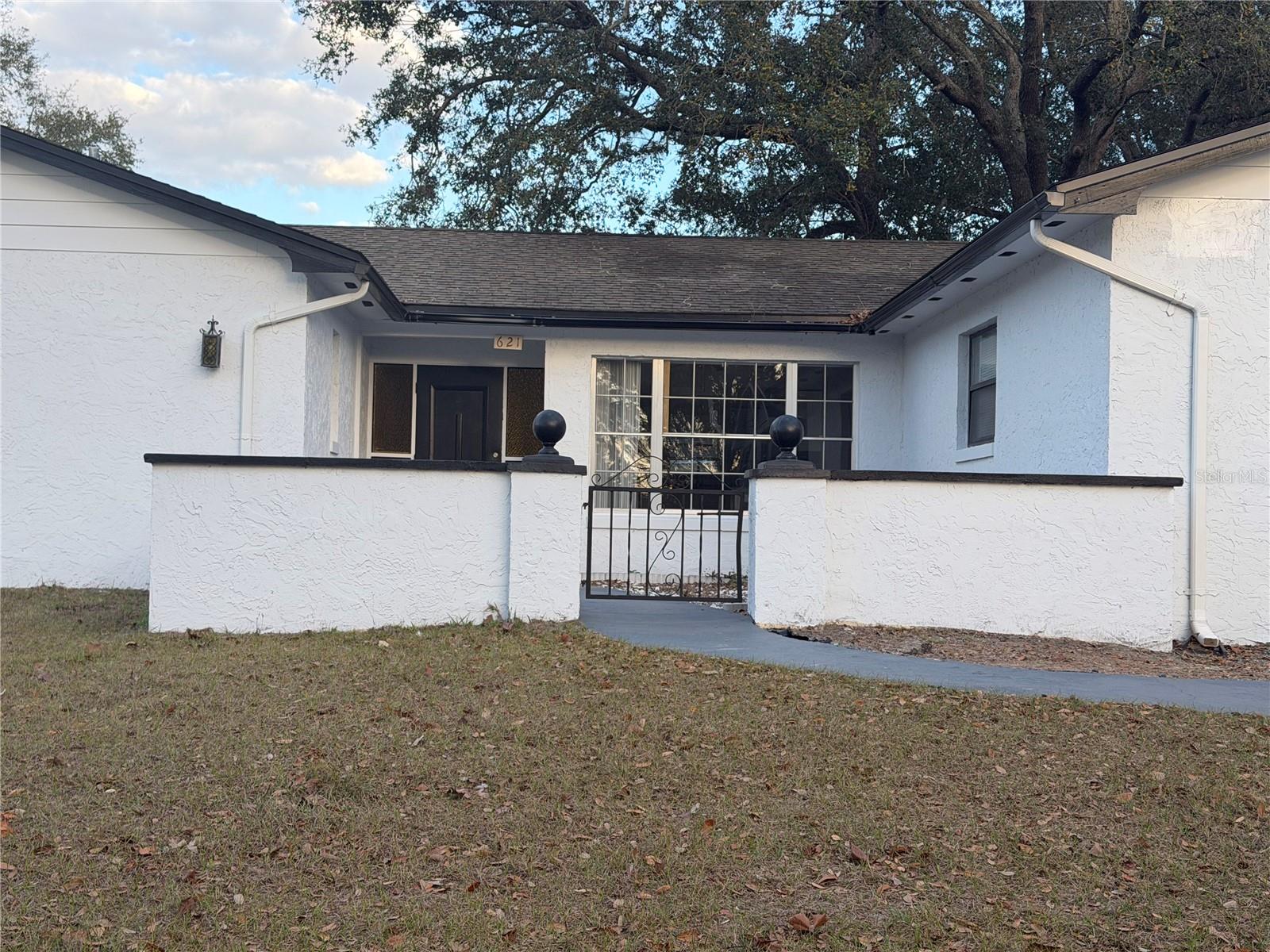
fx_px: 1761
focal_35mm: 48
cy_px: 476
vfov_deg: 30.3
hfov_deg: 39.7
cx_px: 635
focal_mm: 6.76
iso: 64
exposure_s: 1/778
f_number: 1.78
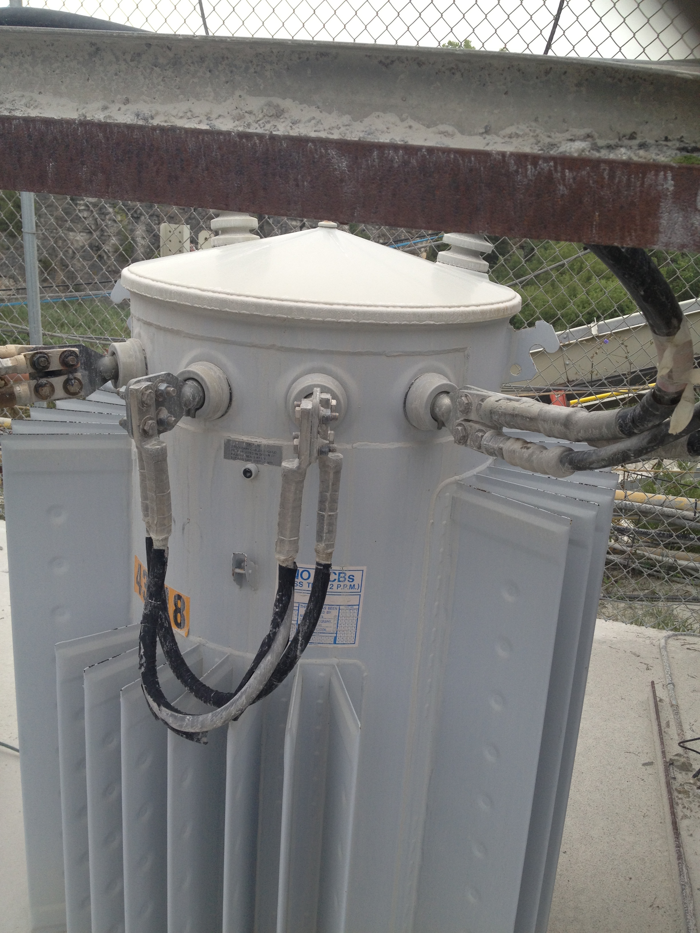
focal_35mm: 35
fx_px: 944
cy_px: 466
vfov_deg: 52.6
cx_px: 350
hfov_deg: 40.7
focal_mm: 4.28
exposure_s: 1/234
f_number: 2.4
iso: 50
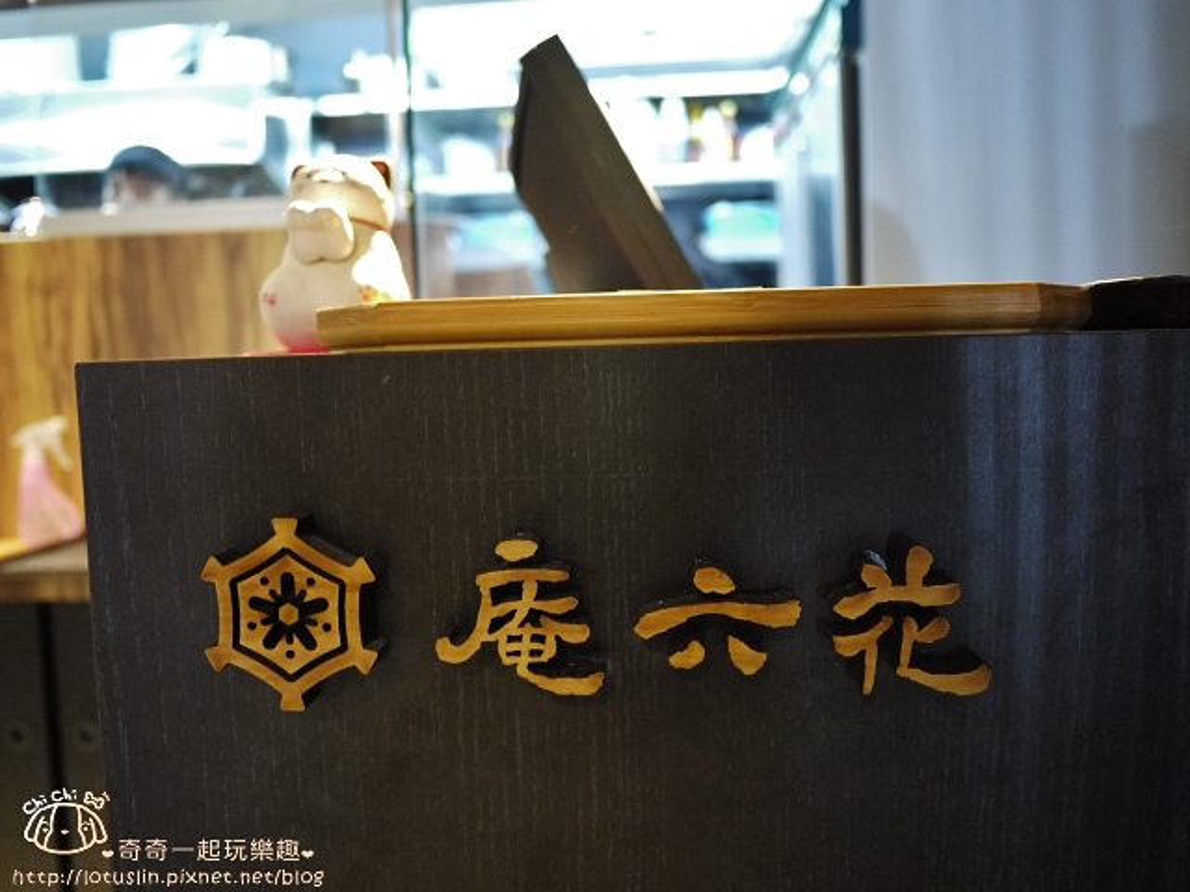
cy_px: 446
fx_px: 963
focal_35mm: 28
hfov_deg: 63.4
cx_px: 595
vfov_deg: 49.7
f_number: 2.5
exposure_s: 1/30
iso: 800
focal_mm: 14
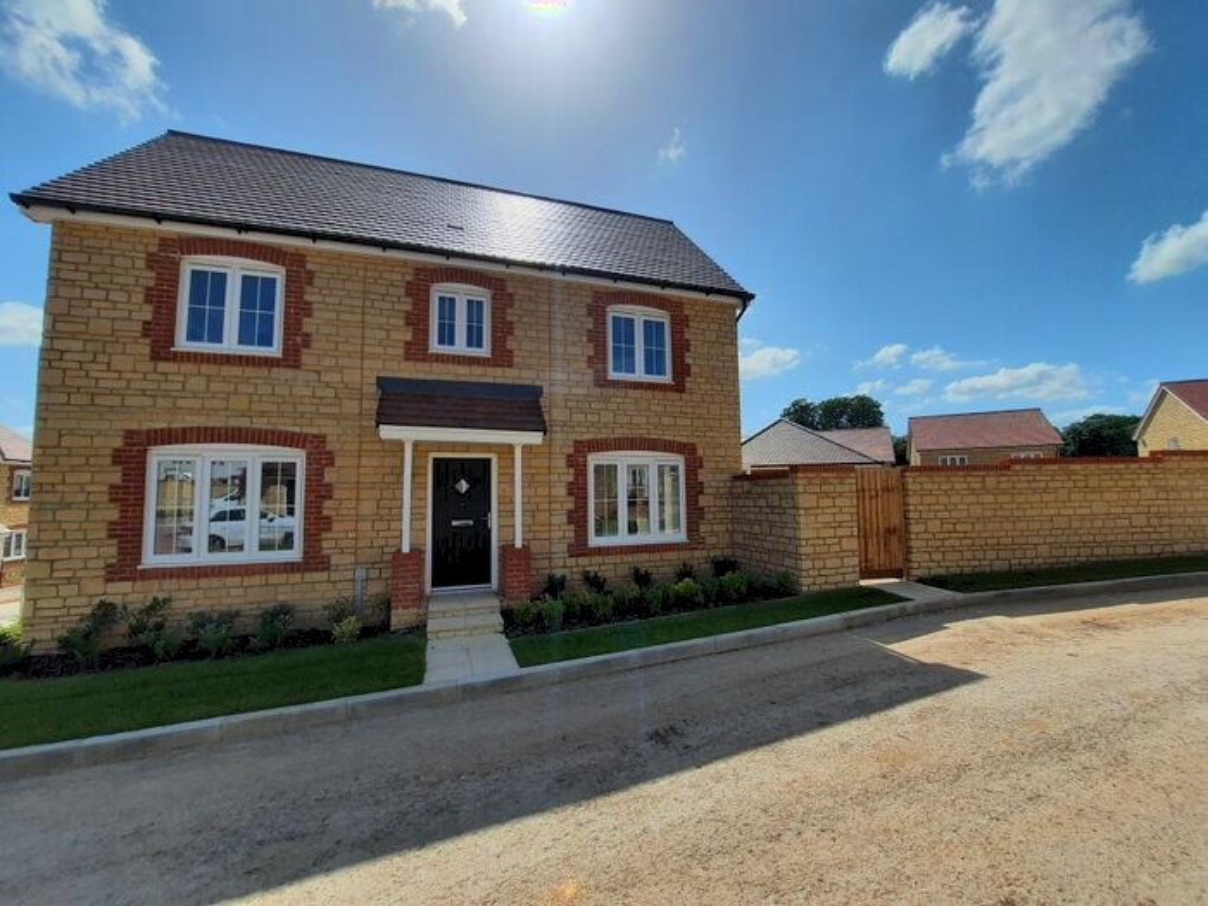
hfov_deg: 106.2
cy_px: 453
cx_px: 604
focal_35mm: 13
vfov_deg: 89.9
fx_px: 454
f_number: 2.2
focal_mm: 1.74
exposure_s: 1/2128
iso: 40
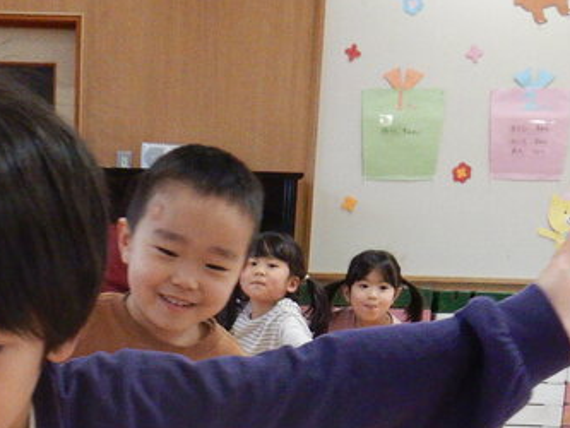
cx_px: 122
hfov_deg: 26.6
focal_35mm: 72
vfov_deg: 18.7
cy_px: 582
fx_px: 1186
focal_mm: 4.3
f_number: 2.8
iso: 140
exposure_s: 1/30
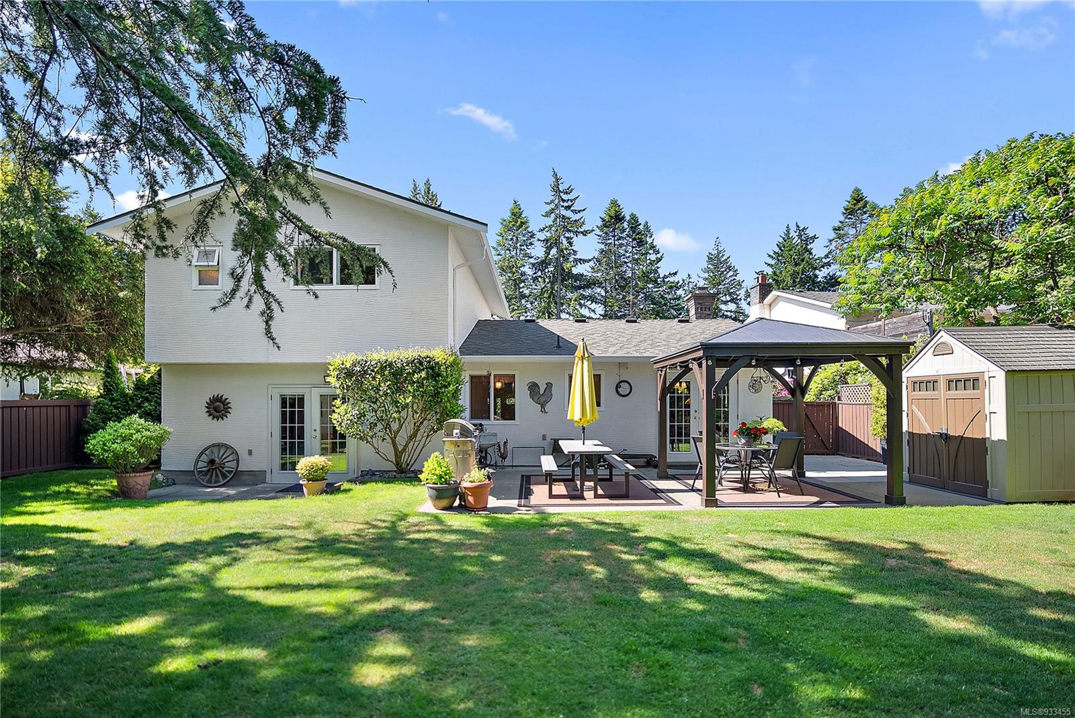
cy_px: 359
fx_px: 478
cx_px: 538
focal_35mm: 16
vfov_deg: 73.8
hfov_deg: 96.7
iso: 400
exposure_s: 1/640
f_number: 7.1
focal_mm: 16
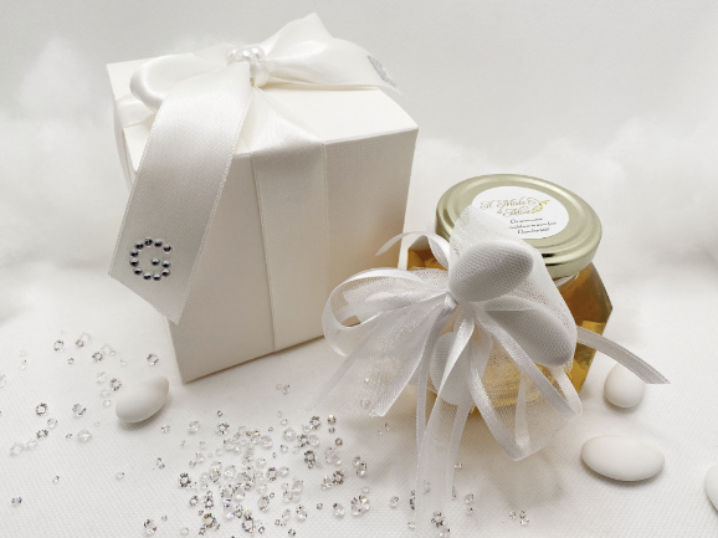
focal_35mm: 27
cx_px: 365
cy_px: 271
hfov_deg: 65.3
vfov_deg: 51.3
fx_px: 560
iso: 32
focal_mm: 4.2
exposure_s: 1/400
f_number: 1.8
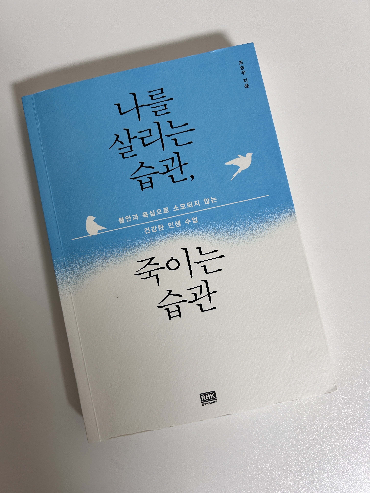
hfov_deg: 53.1
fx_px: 371
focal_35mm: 26
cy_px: 246
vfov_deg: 67.3
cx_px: 185
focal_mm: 5.7
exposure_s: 1/60
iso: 80
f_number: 1.5
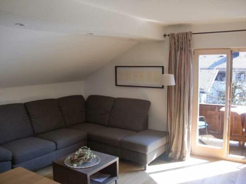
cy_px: 92
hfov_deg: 51.4
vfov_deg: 39.6
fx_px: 256
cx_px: 123
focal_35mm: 36
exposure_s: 1/80
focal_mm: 6.3
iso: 64
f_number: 2.8
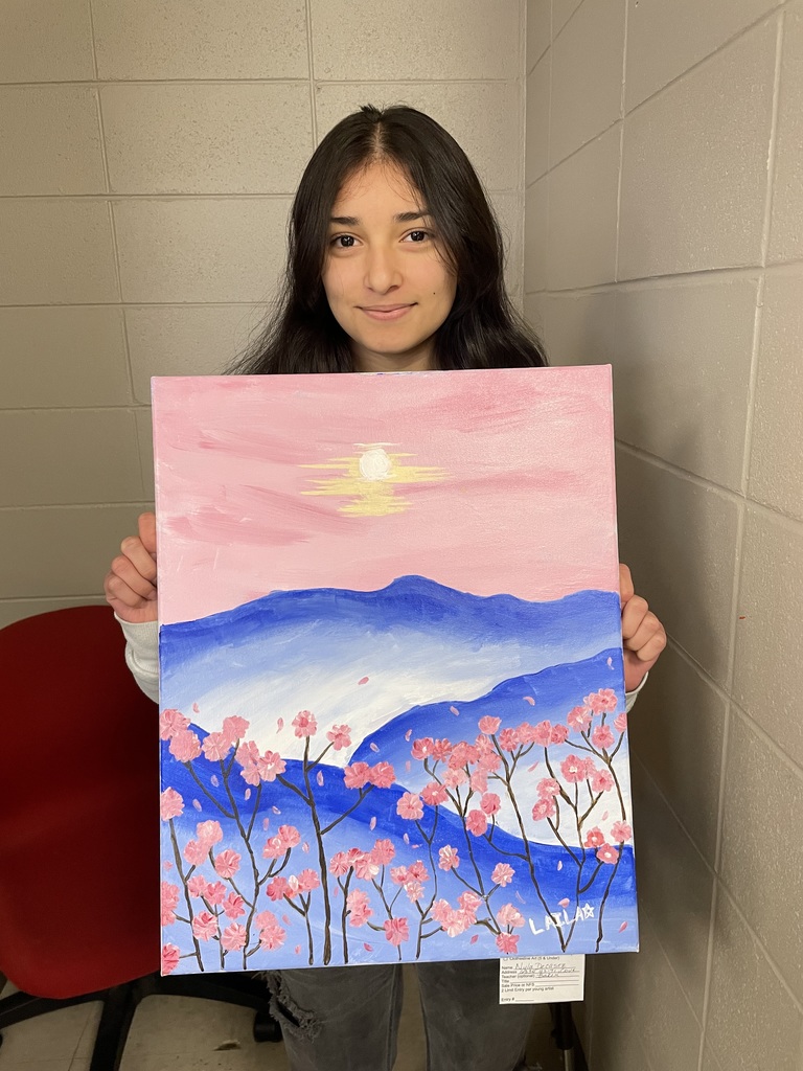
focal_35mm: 26
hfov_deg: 53.1
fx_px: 804
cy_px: 536
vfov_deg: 67.3
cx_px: 402
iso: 160
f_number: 1.6
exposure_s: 1/60
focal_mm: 4.2
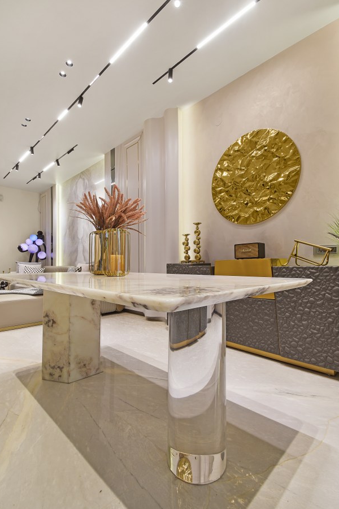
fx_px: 226
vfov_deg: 96.7
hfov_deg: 73.7
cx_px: 175
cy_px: 262
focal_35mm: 16
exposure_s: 1.6
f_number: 11
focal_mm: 10
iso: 100
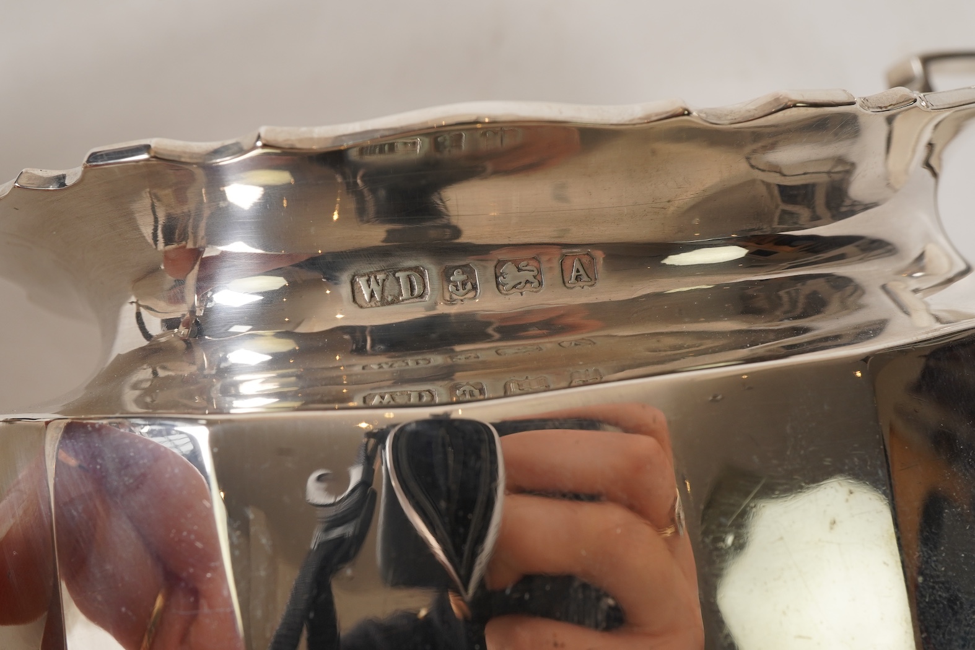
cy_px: 325
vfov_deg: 29.9
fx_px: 1219
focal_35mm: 45
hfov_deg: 43.6
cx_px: 488
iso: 400
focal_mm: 30
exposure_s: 1/125
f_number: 22
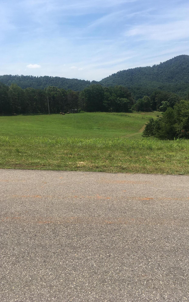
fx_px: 255
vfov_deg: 61.2
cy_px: 152
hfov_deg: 40.5
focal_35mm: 31
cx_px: 107
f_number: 2.2
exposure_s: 1/2137
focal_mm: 4.15
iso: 25
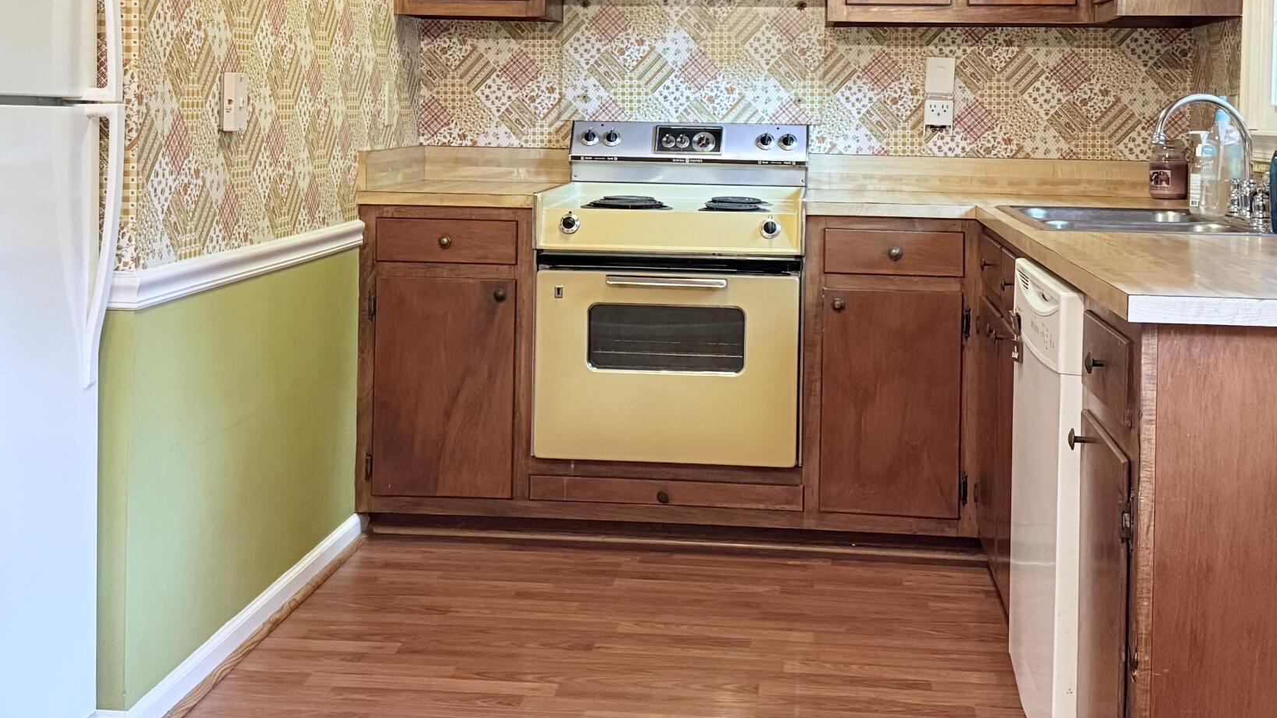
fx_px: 1625
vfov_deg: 24.5
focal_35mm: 48
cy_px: 138
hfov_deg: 42.9
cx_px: 659
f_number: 1.78
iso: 640
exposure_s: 1/60
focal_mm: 6.76
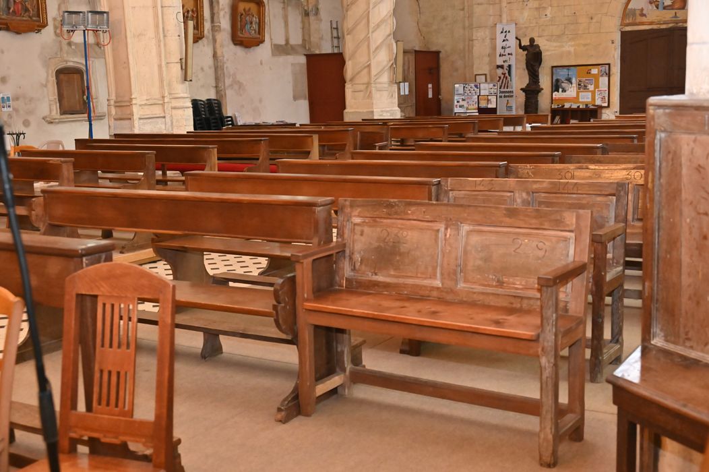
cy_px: 236
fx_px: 827
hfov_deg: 46.4
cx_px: 354
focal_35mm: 42
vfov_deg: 31.9
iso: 8000
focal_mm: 42
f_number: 5.3
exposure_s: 1/60
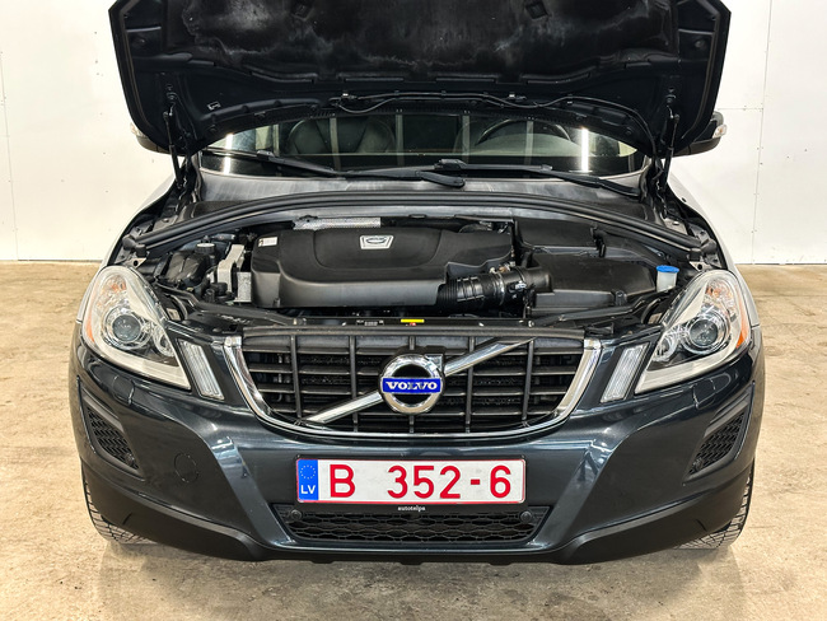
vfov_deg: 30.3
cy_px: 310
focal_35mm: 48
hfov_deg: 39.6
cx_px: 414
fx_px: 1147
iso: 250
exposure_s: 1/35
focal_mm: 6.86
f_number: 1.8
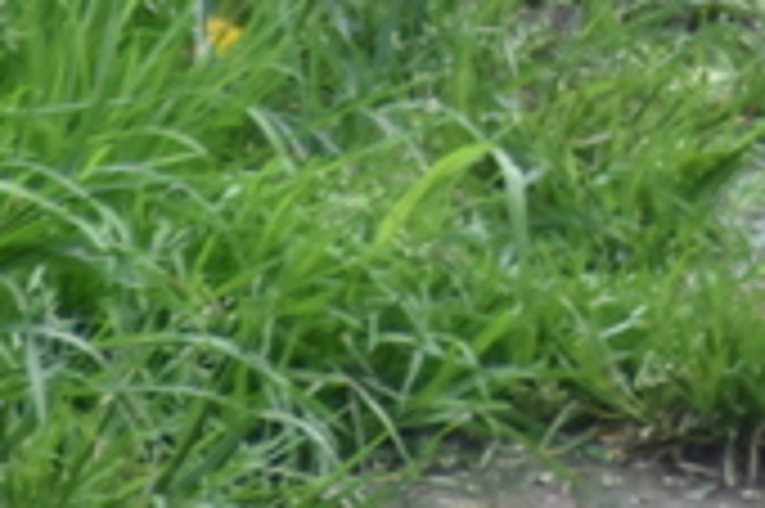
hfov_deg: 0.9
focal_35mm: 2265
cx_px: 734
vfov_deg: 0.6
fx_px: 48084
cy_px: -1317
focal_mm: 300
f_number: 5.6
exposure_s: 1/640
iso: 720
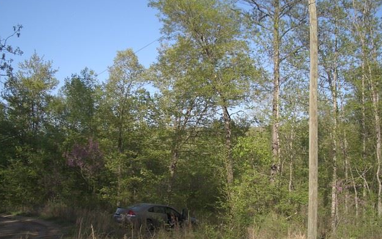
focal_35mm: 38
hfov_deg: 51.5
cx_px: 188
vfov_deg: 33.6
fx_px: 396
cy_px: 129
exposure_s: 1/250
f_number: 4.3
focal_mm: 5.8
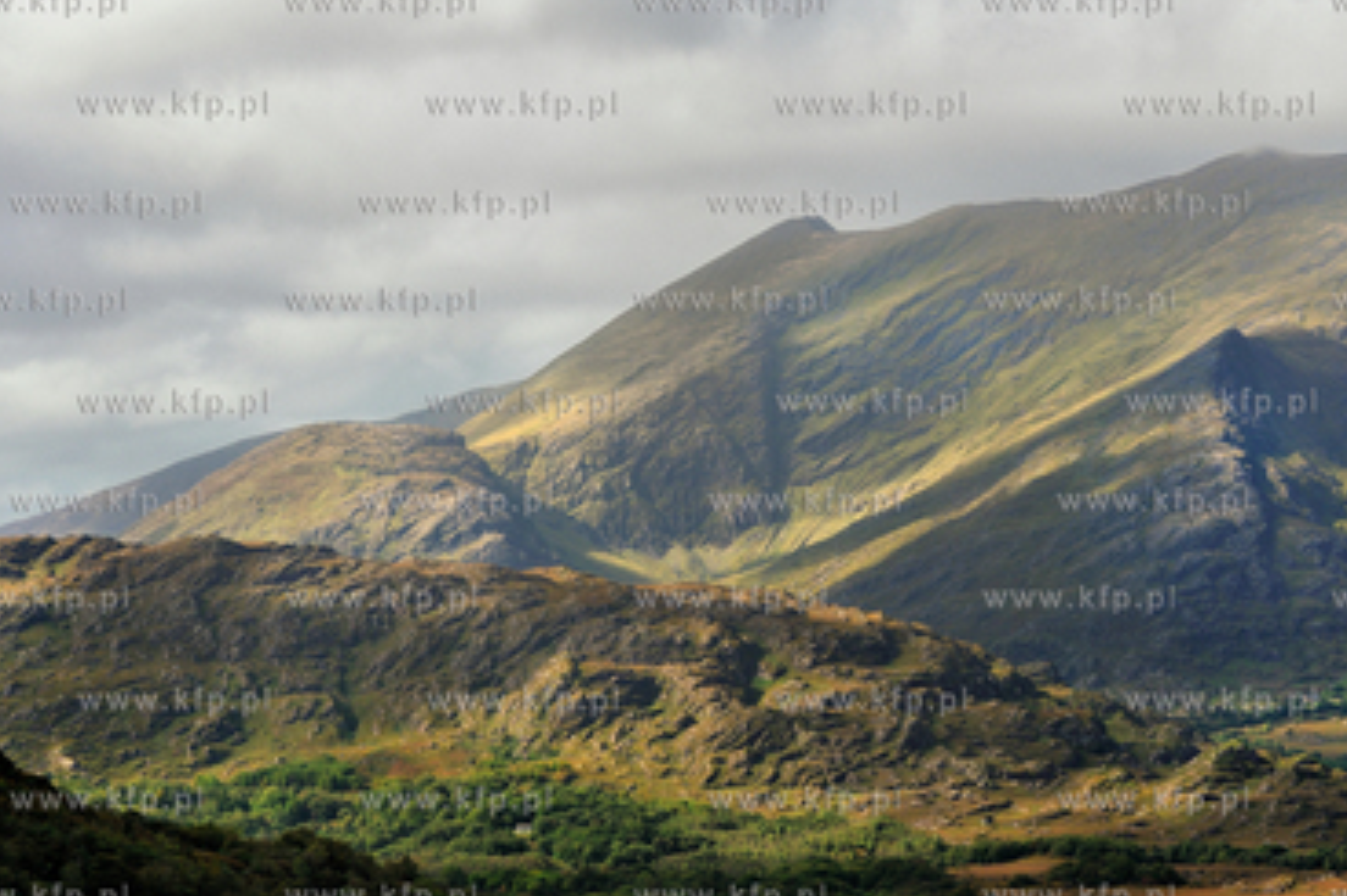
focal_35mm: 126
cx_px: 652
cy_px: 450
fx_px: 4712
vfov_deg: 10.9
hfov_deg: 16.3
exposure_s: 1/200
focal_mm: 116
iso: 200
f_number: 16
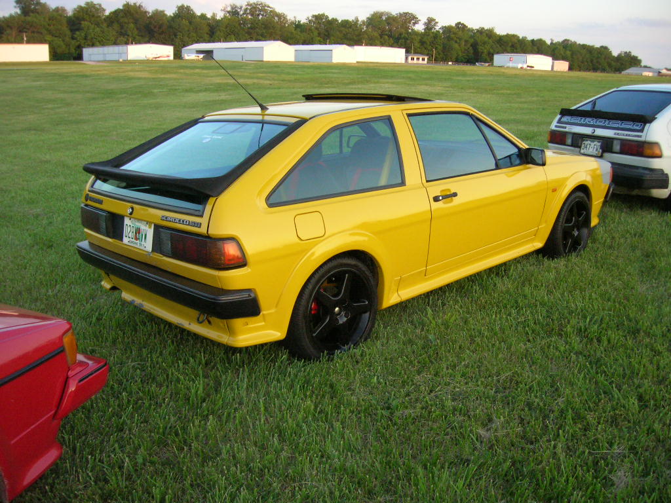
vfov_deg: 41.8
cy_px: 252
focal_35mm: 34
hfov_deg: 54.0
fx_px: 659
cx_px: 336
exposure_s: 1/224
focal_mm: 5.7
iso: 200
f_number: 2.9
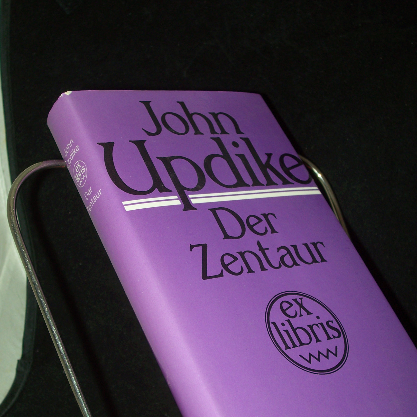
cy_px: 256
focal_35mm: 63
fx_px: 859
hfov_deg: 27.3
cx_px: 207
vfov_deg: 27.2
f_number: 3.2
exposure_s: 1/80
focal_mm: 8.7
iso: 80
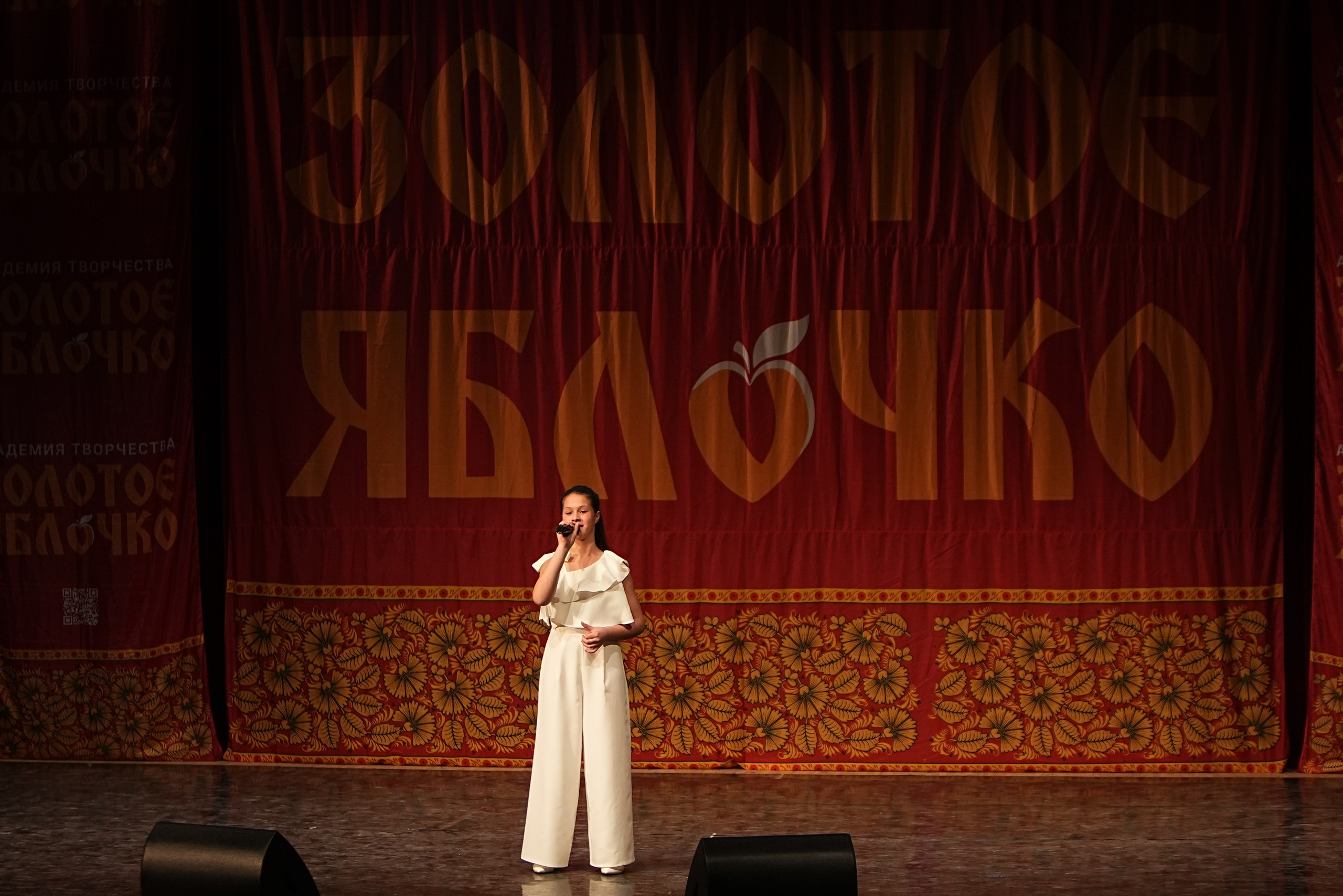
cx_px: 672
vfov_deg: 13.0
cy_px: 448
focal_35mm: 105
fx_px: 3917
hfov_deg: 19.5
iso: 1250
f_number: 2.8
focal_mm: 70
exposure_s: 1/400
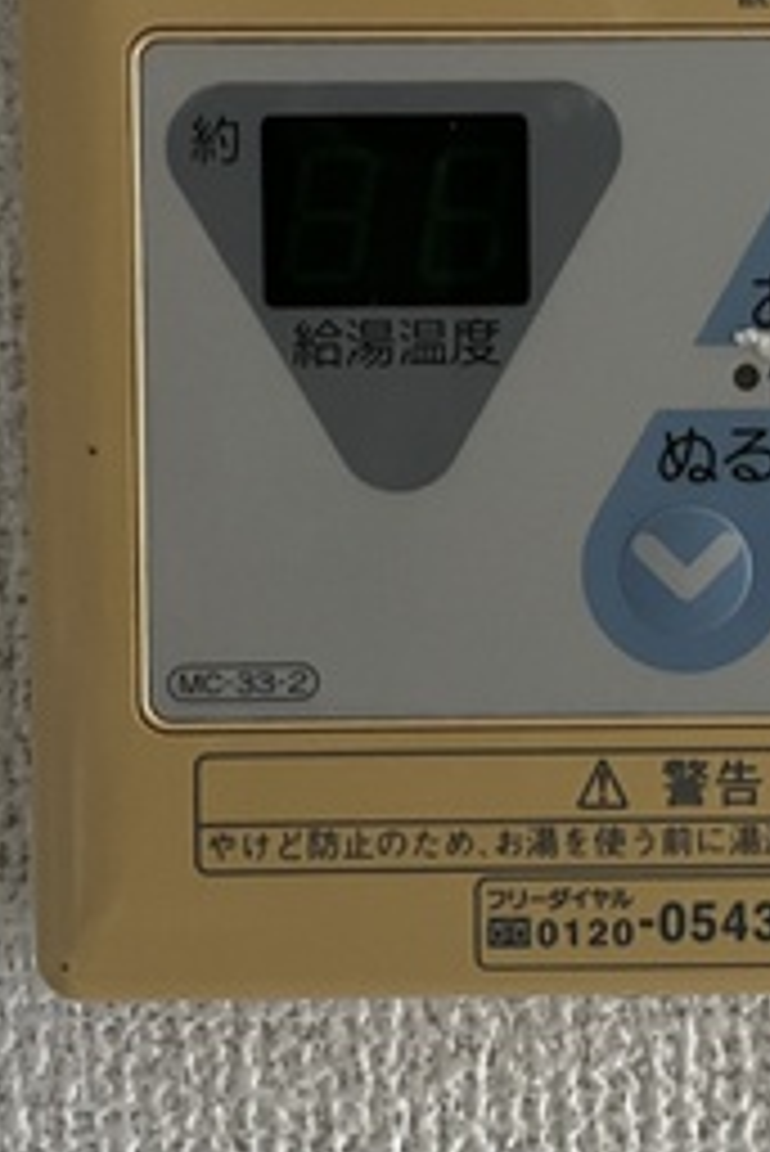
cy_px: 358
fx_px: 2371
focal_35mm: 74
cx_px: 617
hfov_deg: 18.3
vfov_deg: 27.1
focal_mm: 5.1
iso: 500
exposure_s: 1/42
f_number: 1.6
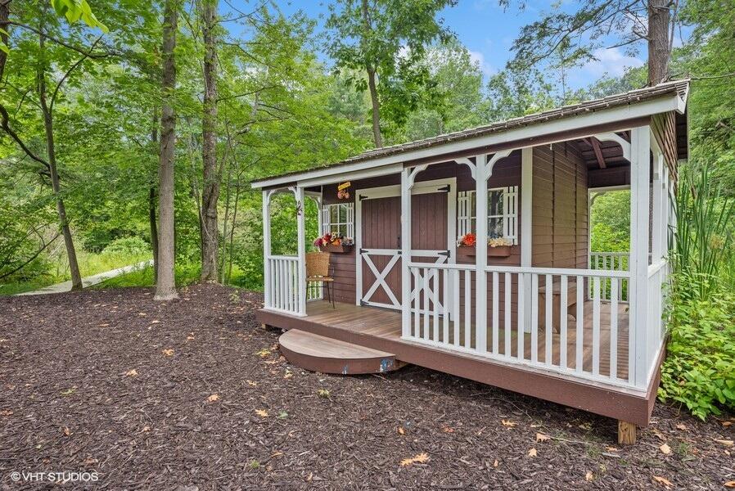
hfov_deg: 90.0
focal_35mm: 18
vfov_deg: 67.5
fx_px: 368
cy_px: 246
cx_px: 368
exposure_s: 1/50
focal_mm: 18
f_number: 11
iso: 200
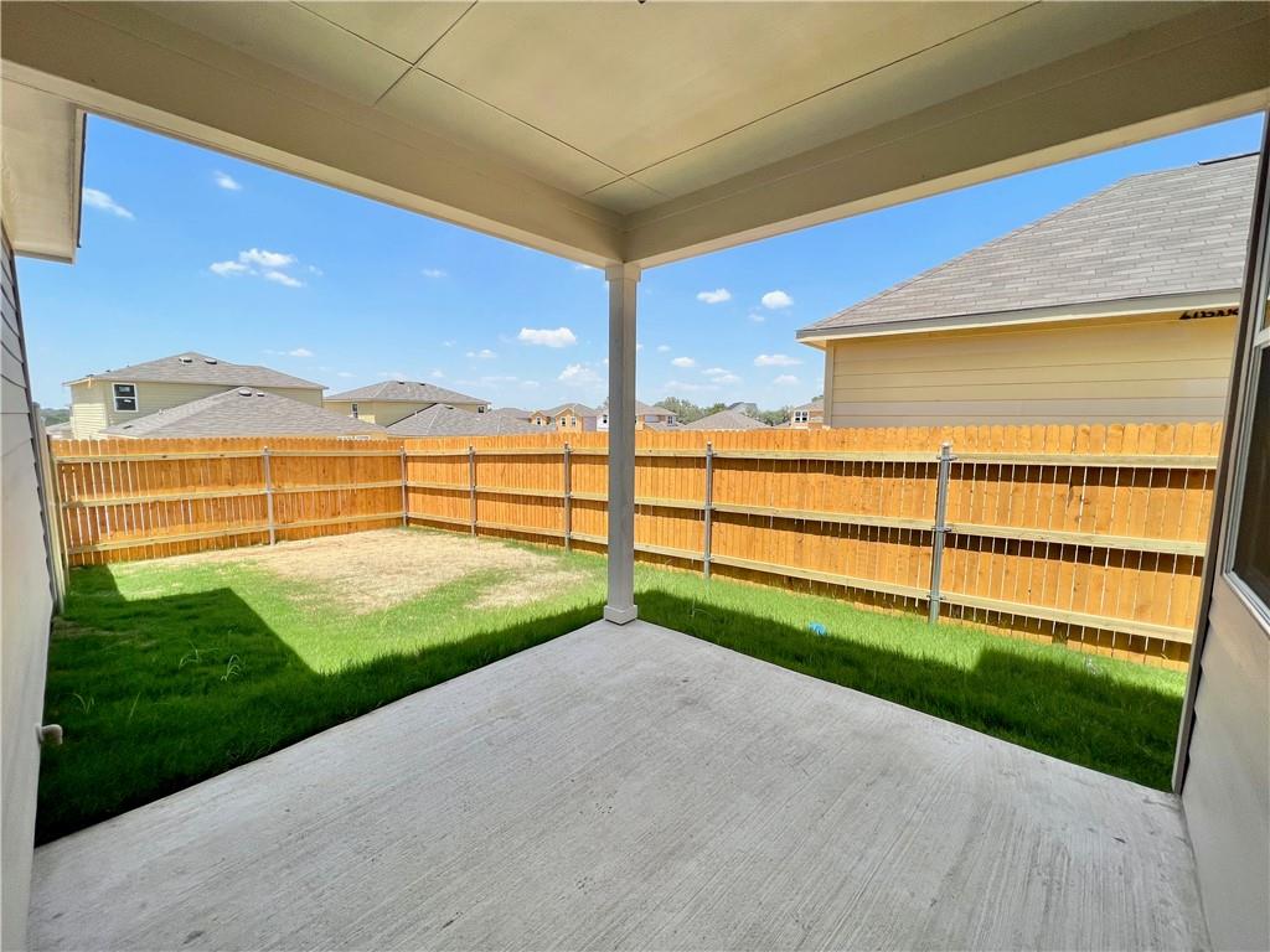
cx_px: 635
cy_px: 476
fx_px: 477
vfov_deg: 89.9
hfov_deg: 106.2
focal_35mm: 13
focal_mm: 1.57
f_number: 1.8
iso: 32
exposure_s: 1/1623
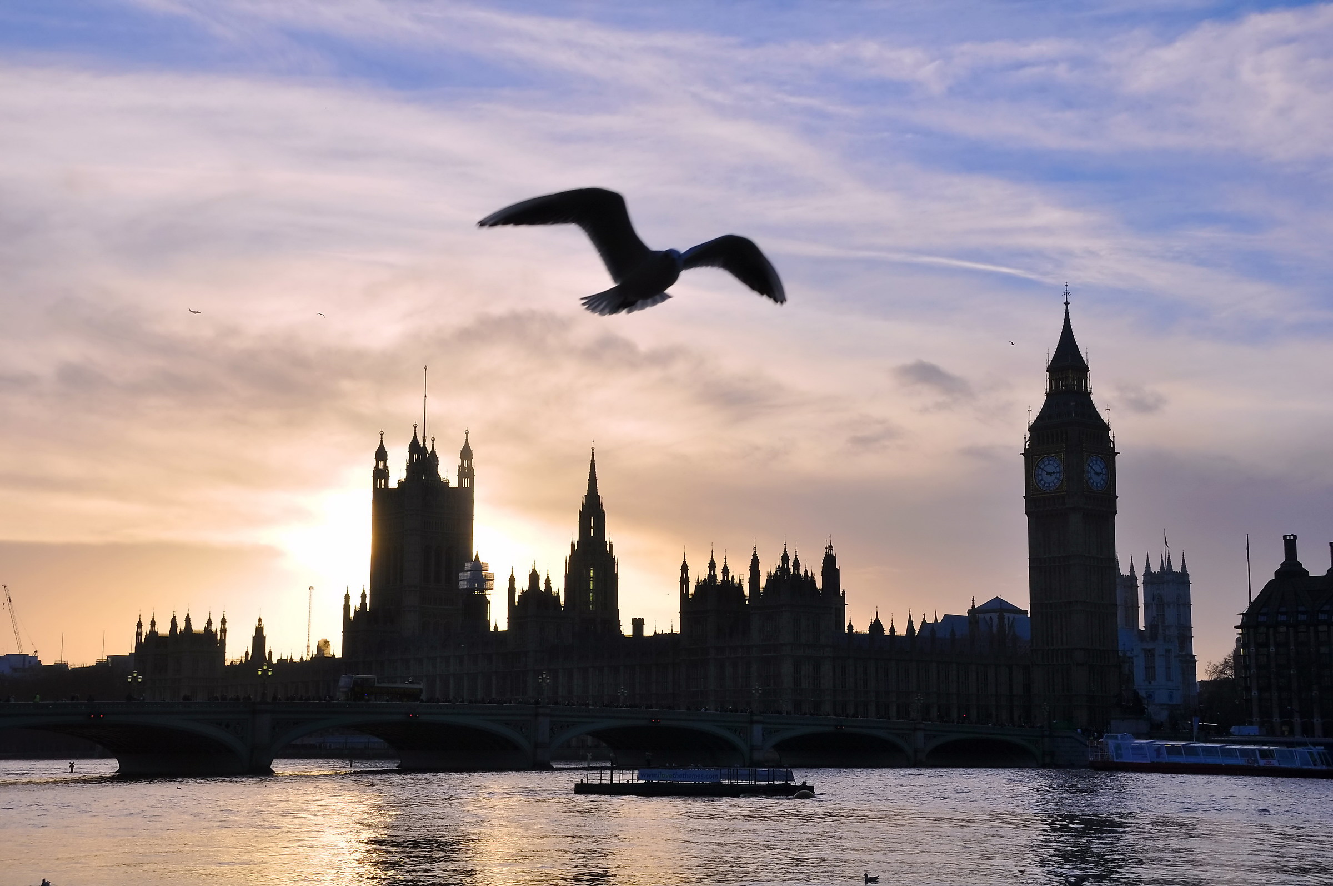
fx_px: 1886
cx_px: 666
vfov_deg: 26.4
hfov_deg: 38.9
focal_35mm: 51
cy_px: 443
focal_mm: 34
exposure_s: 1/500
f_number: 11
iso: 200
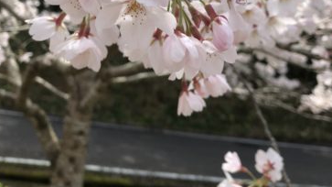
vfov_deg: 27.4
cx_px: 165
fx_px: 370
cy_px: 20
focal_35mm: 42
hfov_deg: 48.4
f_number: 1.8
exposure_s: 1/1021
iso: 20
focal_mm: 3.99
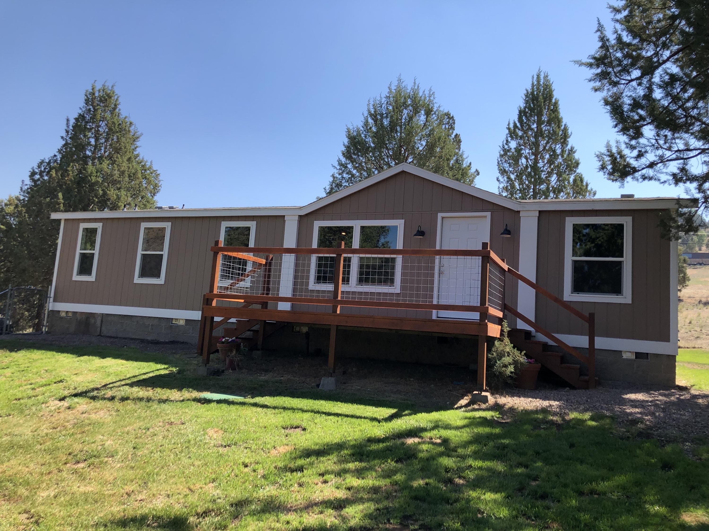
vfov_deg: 49.7
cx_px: 354
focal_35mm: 28
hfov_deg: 63.4
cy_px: 266
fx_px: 573
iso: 20
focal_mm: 3.99
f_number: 1.8
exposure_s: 1/1312
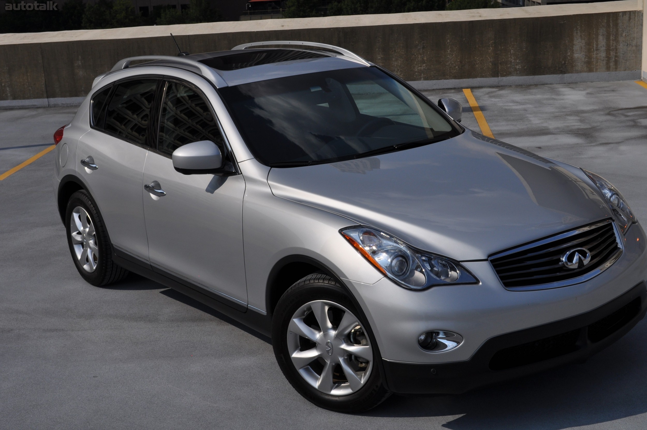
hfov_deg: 37.9
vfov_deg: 25.7
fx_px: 942
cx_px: 324
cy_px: 215
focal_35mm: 52
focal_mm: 35
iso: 200
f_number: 13
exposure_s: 1/640
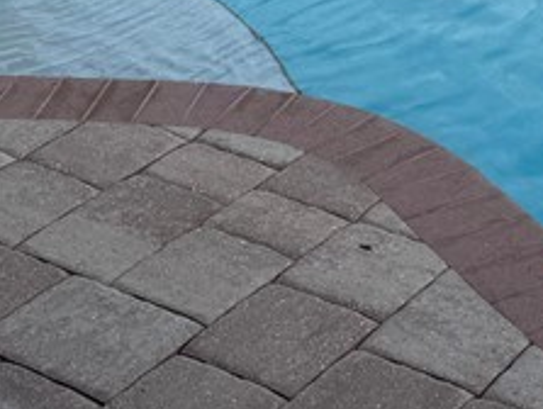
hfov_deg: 17.8
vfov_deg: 12.4
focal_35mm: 110
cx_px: 385
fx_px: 1728
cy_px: -304
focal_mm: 6.76
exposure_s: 1/4950
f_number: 1.78
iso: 80
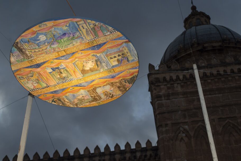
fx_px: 435
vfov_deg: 20.9
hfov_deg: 30.9
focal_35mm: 65
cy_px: 73
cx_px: 123
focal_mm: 58
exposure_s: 1/100
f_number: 5.6
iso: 400
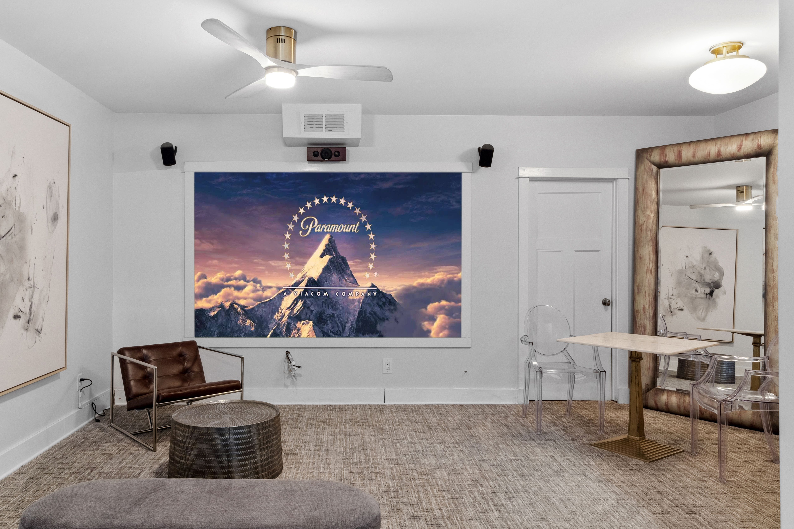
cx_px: 339
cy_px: 254
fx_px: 551
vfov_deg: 51.3
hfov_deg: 71.1
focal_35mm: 25
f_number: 8
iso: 400
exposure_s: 1/2
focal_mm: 21
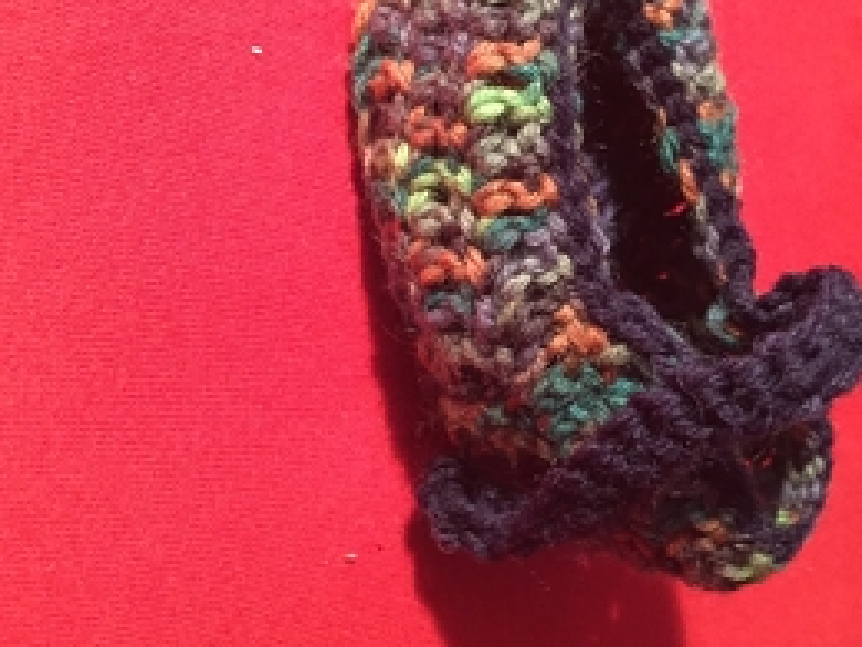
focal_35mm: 39
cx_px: 509
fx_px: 971
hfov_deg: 47.6
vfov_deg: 36.6
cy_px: 249
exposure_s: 1/17
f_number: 2.2
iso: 500
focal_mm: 4.15
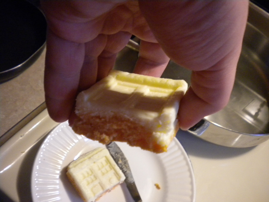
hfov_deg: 52.6
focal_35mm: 35
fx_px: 272
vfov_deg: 40.7
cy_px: 101
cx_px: 134
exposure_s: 1/57.8
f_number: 3.1
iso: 588
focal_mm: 6.3
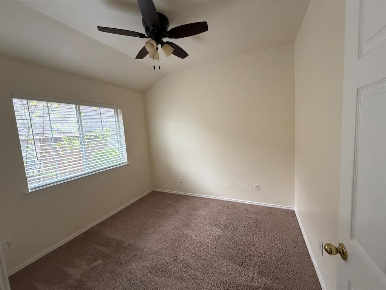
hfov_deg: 102.1
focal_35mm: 14
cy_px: 145
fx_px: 156
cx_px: 193
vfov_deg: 85.7
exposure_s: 1/99
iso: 250
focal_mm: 2.22
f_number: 2.2
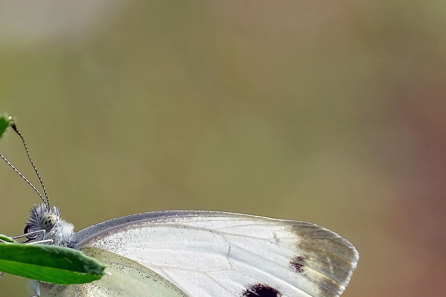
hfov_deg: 5.4
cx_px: 45
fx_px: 4745
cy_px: 257
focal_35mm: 383
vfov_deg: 3.6
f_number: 5.6
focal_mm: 135
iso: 160
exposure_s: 1/350
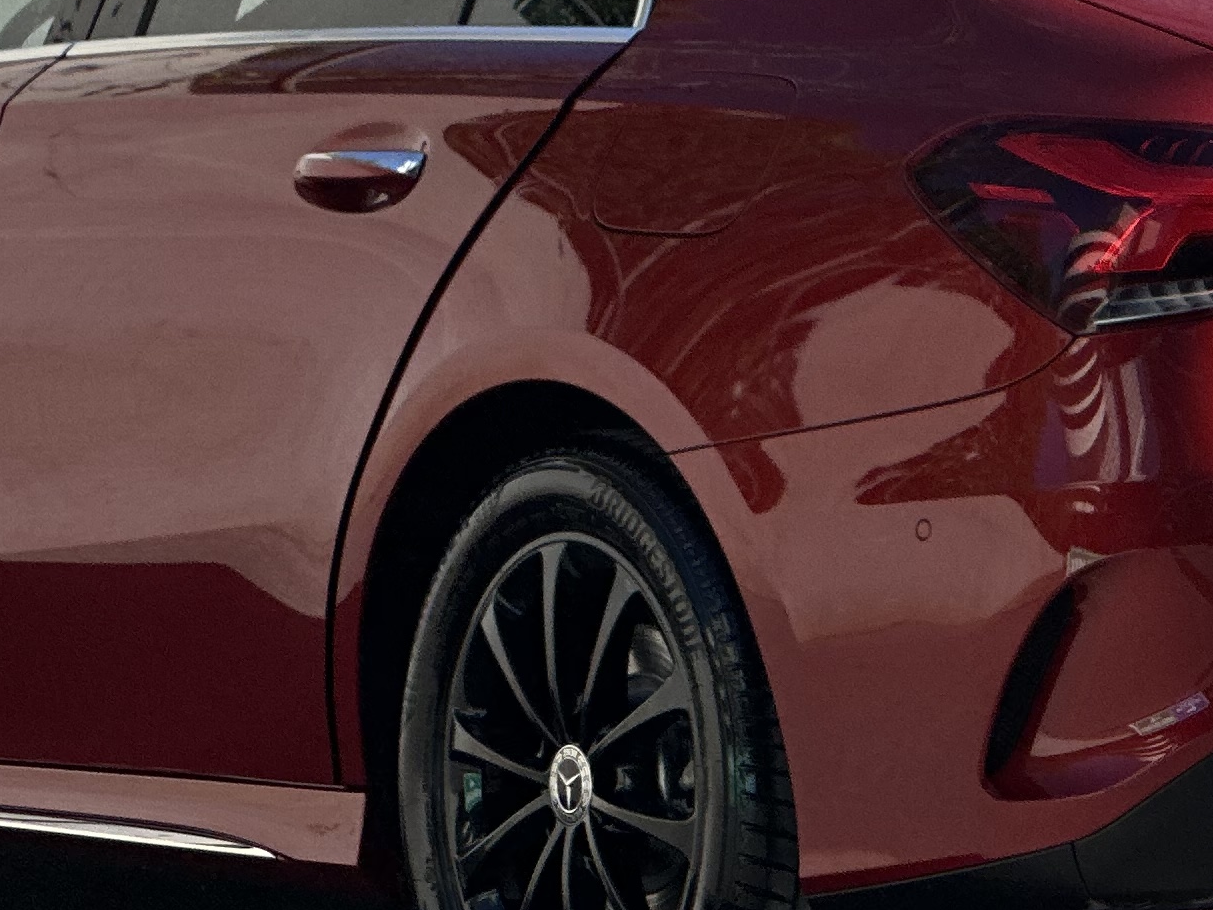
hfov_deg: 7.7
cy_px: -199
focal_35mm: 256
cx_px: 804
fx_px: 8972
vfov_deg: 5.8
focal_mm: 9
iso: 32
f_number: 2.8
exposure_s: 1/490
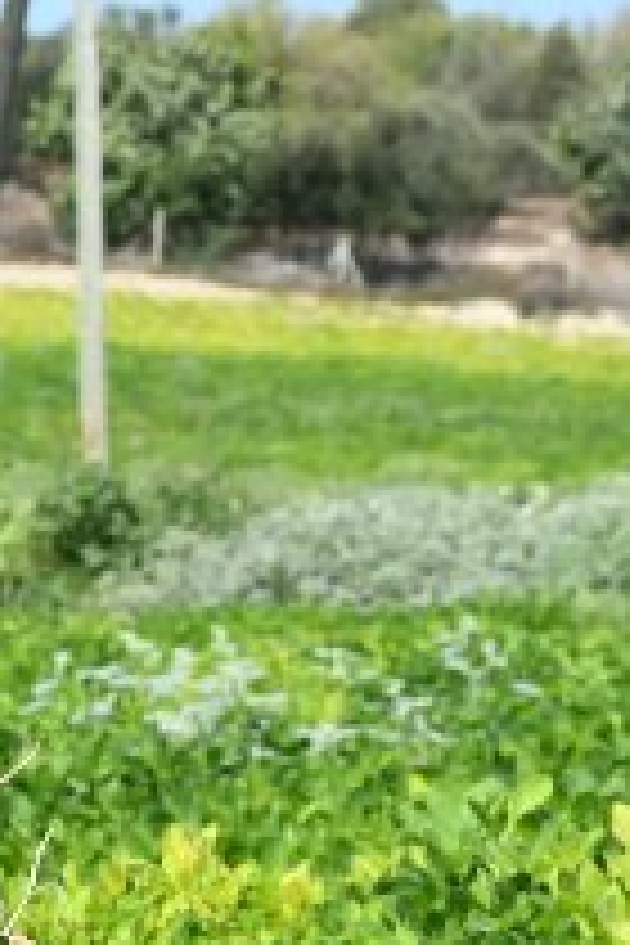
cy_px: 596
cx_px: -508
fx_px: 5775
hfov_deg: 6.1
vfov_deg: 9.4
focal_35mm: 220
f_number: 9
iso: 160
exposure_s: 1/320
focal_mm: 48
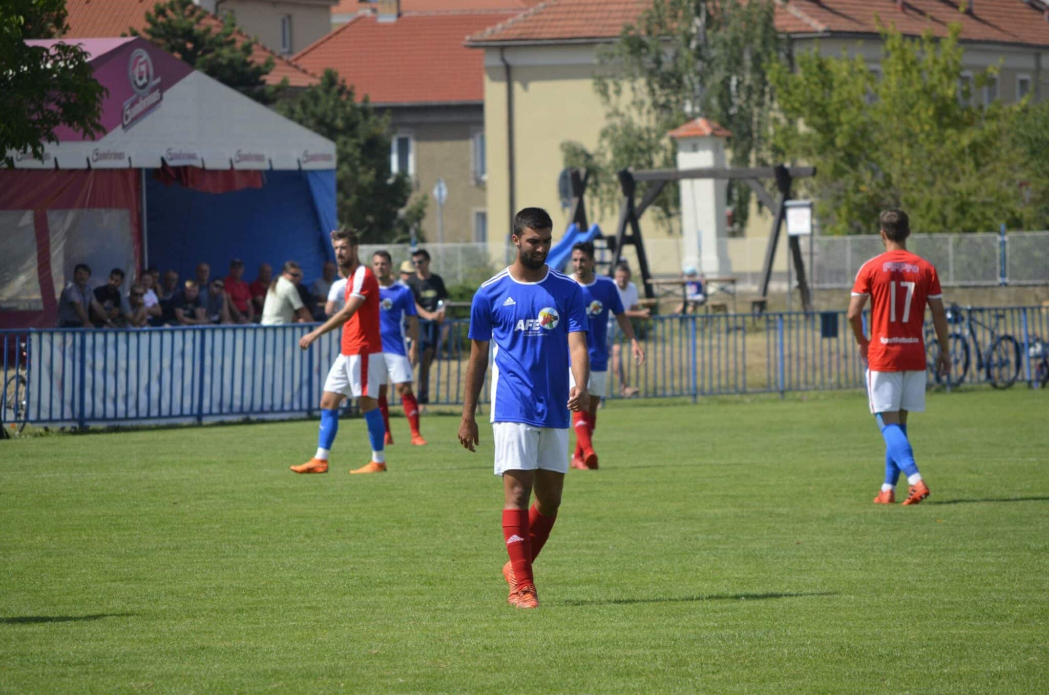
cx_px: 524
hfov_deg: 7.6
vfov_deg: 5.1
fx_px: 7850
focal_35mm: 270
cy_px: 348
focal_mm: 180
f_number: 6.3
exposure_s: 1/1600
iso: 400
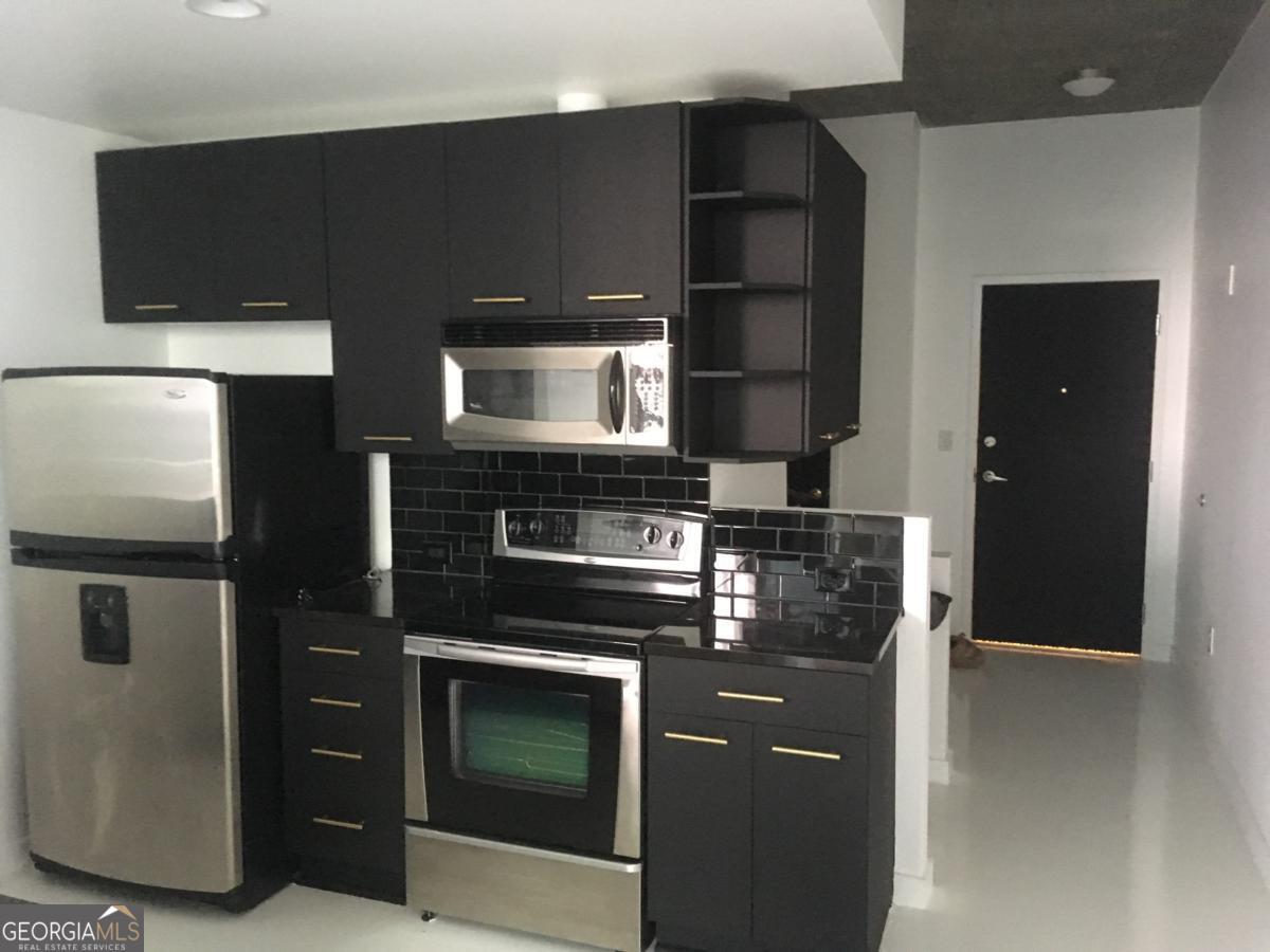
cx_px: 635
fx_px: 1064
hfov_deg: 61.7
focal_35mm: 29
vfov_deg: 48.2
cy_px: 476
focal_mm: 4.15
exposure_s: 1/15
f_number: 2.2
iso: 320
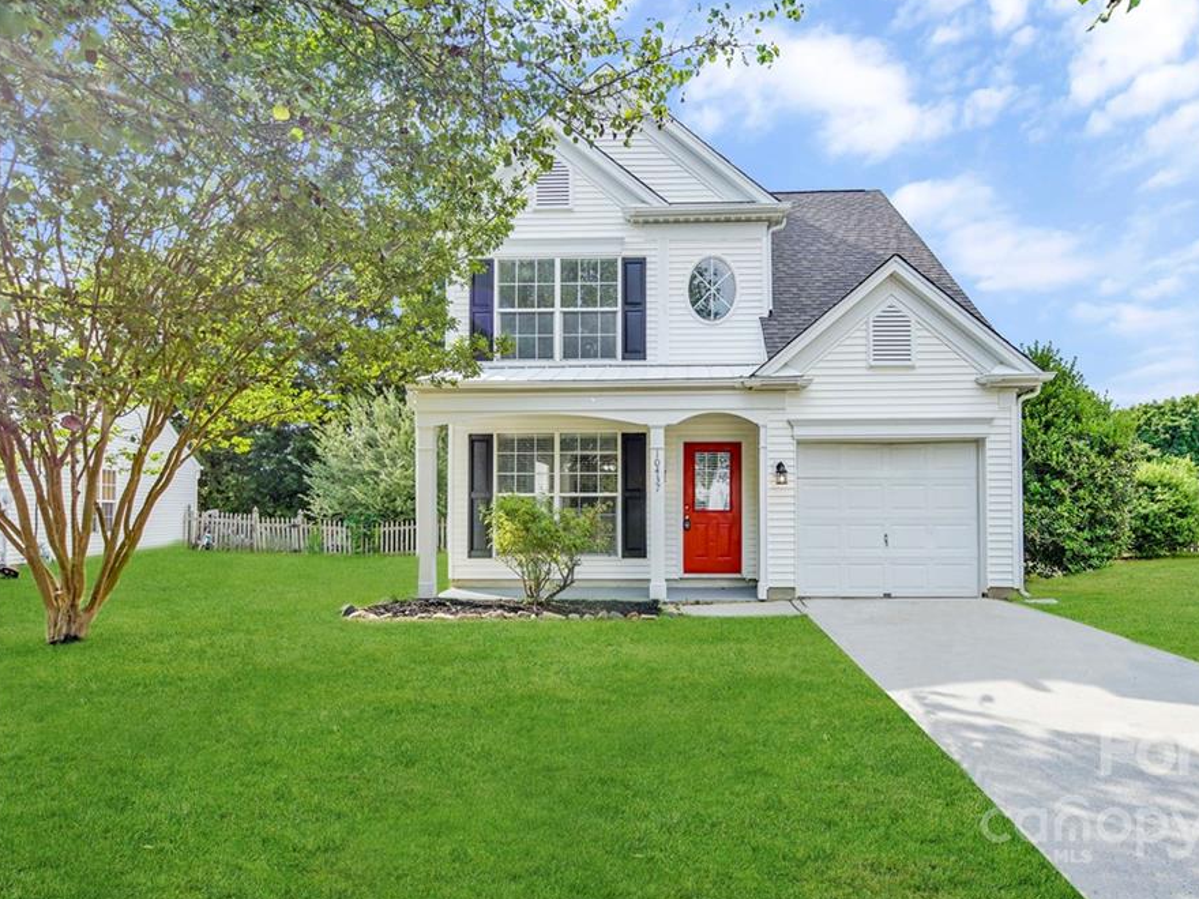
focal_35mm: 19
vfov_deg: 68.7
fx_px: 658
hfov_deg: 84.1
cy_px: 454
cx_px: 691
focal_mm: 17
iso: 160
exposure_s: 1/100
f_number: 7.1
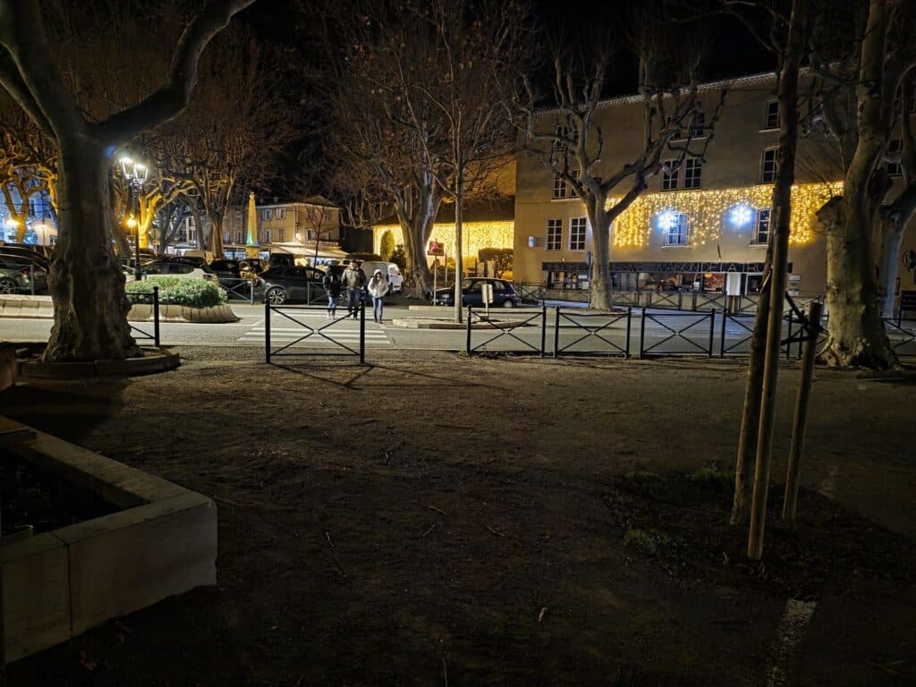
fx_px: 609
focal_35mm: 23
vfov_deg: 58.9
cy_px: 344
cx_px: 458
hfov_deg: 73.9
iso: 1600
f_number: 1.7
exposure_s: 1/20
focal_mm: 6.3
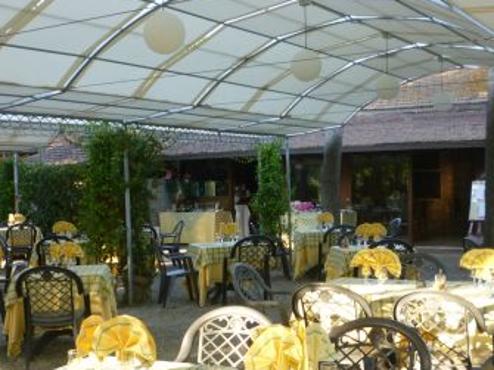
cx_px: 254
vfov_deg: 28.0
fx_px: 742
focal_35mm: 52
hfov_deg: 36.8
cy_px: 221
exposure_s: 1/40
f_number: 3.3
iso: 80
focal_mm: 5.2
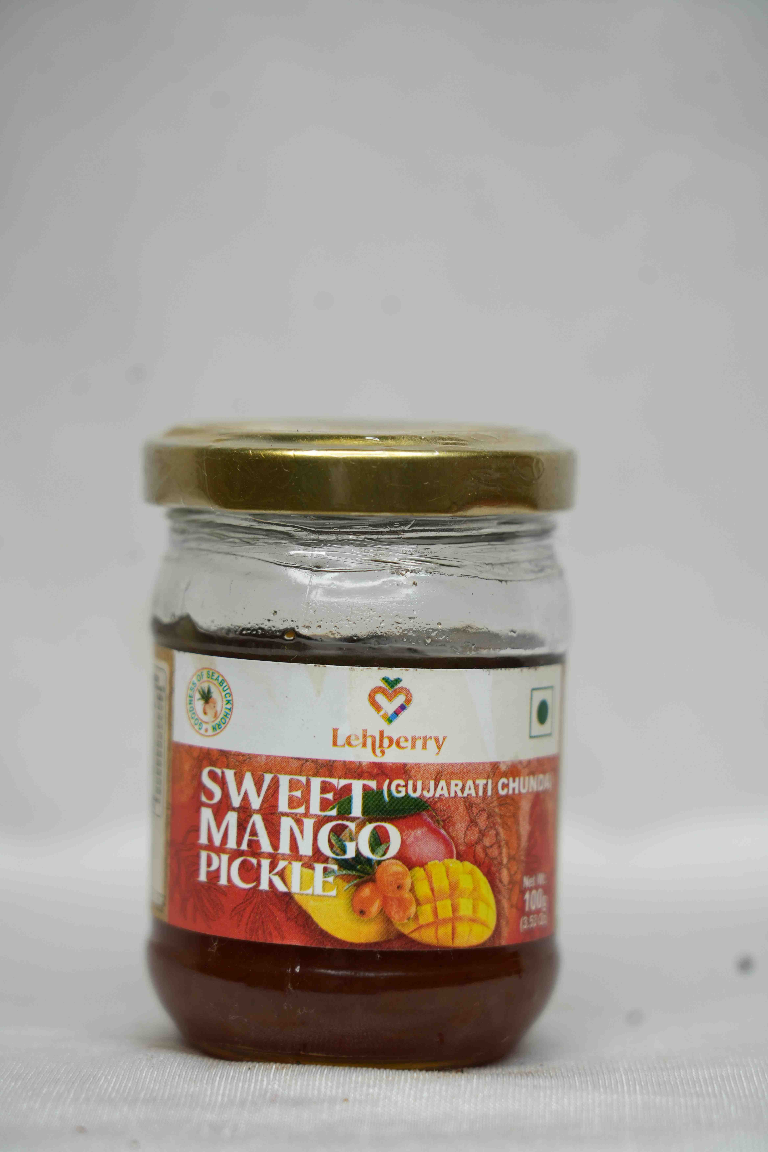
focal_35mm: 105
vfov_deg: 19.5
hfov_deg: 13.0
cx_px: 384
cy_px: 576
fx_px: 3360
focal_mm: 105
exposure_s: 1/80
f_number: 5
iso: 250
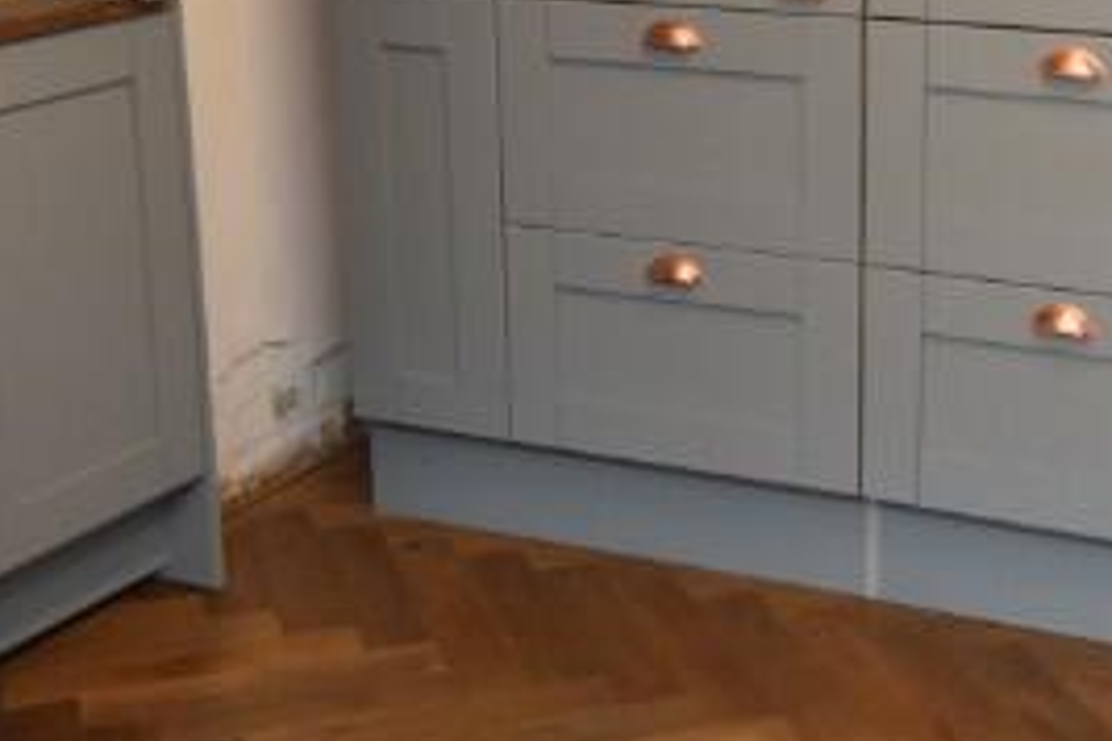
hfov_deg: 29.1
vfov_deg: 19.7
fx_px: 2131
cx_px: 721
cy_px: 262
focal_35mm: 69
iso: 450
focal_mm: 12
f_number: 4
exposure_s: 1/60
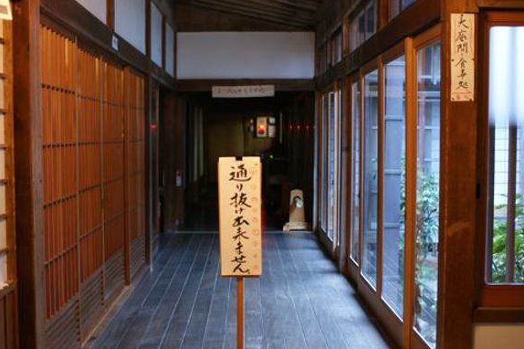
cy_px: 186
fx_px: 742
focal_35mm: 51
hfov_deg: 38.9
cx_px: 235
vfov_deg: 26.4
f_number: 1.4
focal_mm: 30
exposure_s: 1/13
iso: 400
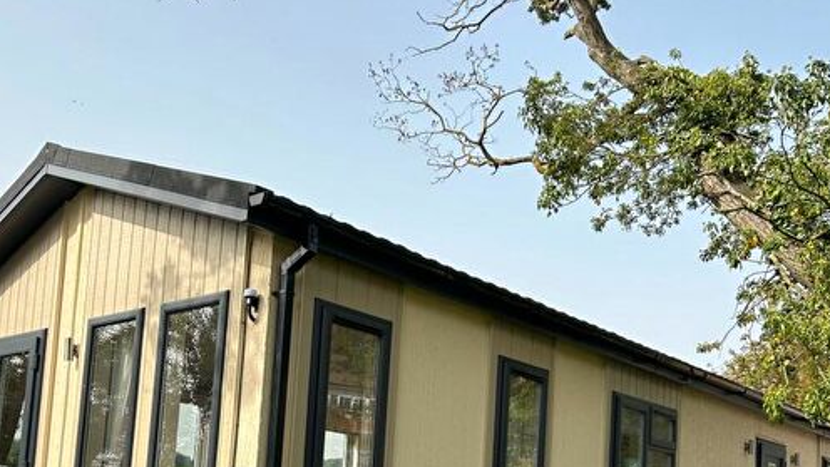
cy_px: 433
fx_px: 880
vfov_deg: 28.4
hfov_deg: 50.2
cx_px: 343
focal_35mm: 40
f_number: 1.5
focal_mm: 5.7
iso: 50
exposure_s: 1/2632
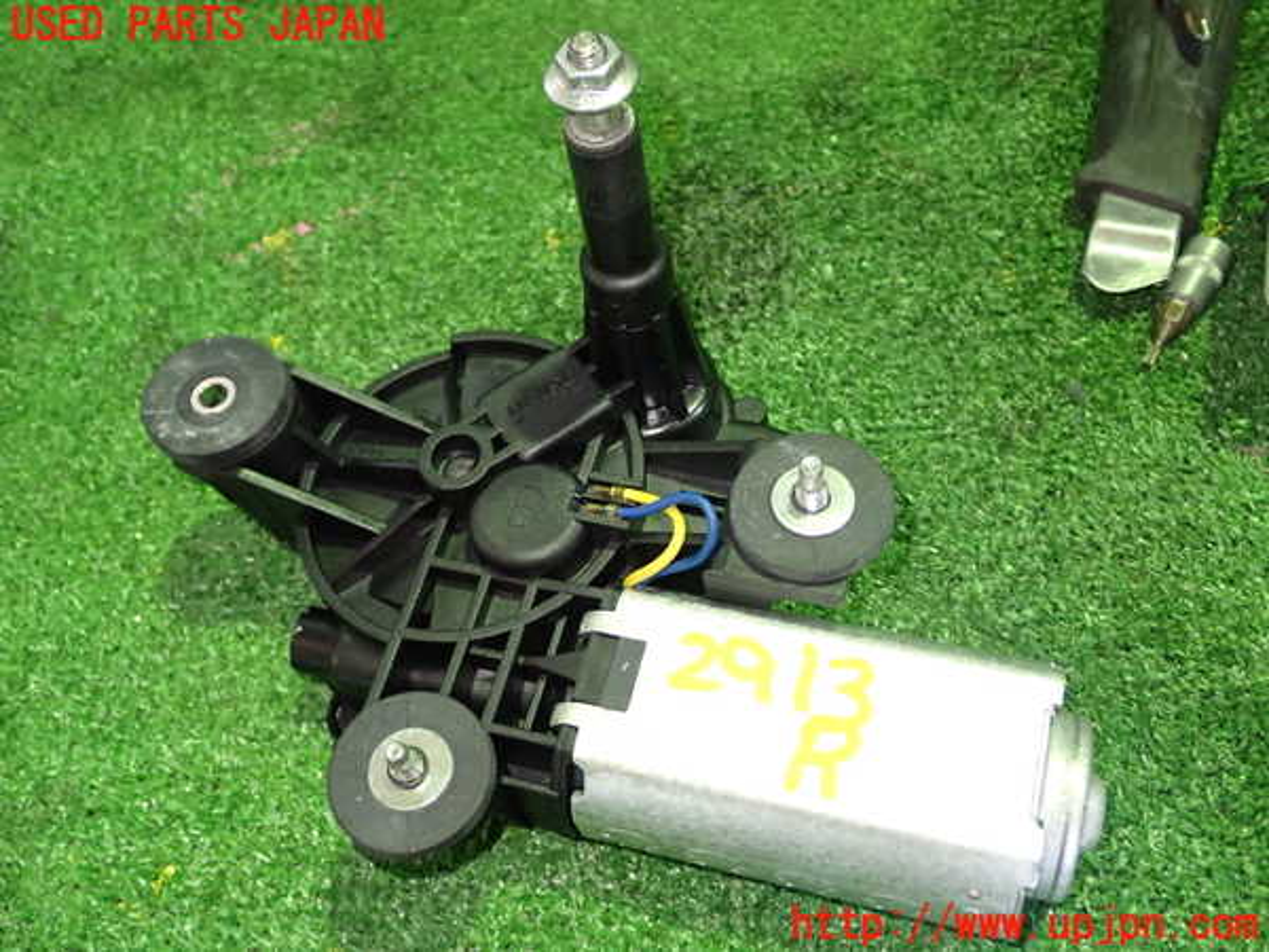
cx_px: 634
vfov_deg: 37.7
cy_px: 476
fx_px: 1393
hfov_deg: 49.0
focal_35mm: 38
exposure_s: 1/30
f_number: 2.7
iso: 800
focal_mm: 6.83
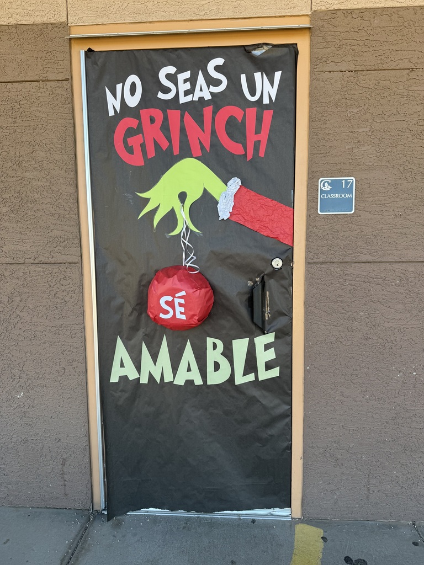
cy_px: 282
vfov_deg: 71.6
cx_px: 212
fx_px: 392
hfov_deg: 56.8
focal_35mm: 24
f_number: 1.78
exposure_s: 1/374
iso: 80
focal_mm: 6.76
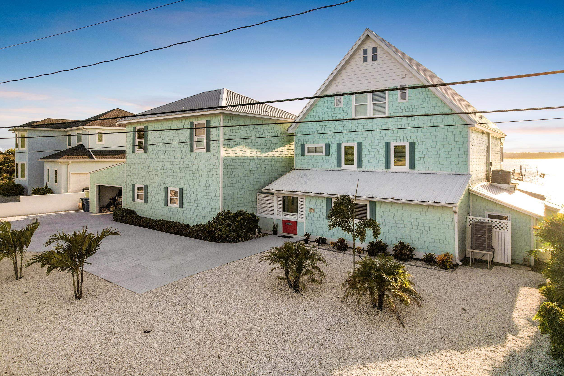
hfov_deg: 78.6
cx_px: 282
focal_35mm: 22
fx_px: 345
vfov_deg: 57.2
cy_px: 188
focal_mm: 8.38
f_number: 2.8
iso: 100
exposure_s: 1/125
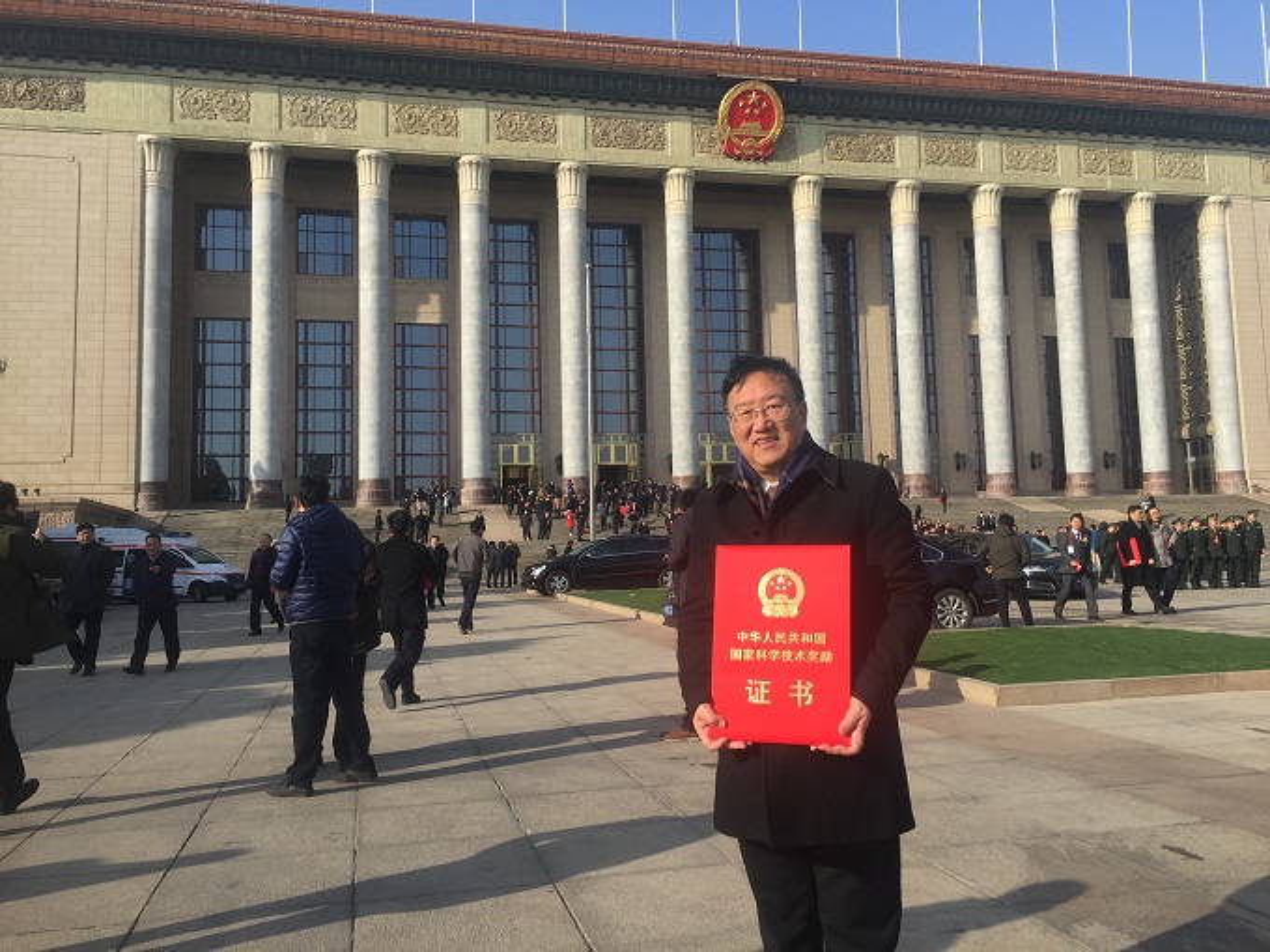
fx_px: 1064
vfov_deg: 48.2
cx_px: 635
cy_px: 476
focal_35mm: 29
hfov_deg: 61.7
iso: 32
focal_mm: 4.15
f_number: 2.2
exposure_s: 1/1647
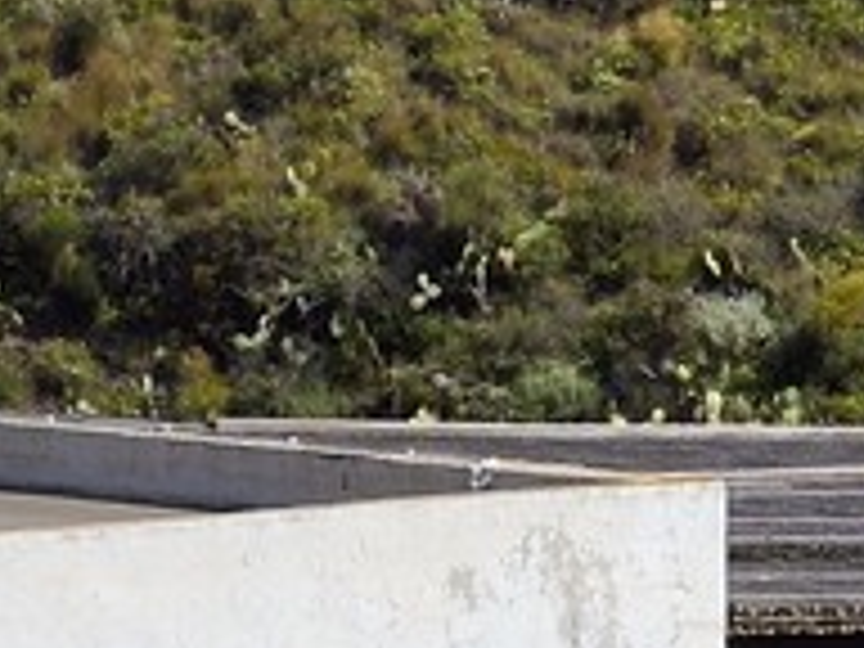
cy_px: 187
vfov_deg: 2.7
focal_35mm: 560
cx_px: 3015
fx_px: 13977
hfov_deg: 3.4
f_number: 18
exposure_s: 1/160
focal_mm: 70
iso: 200
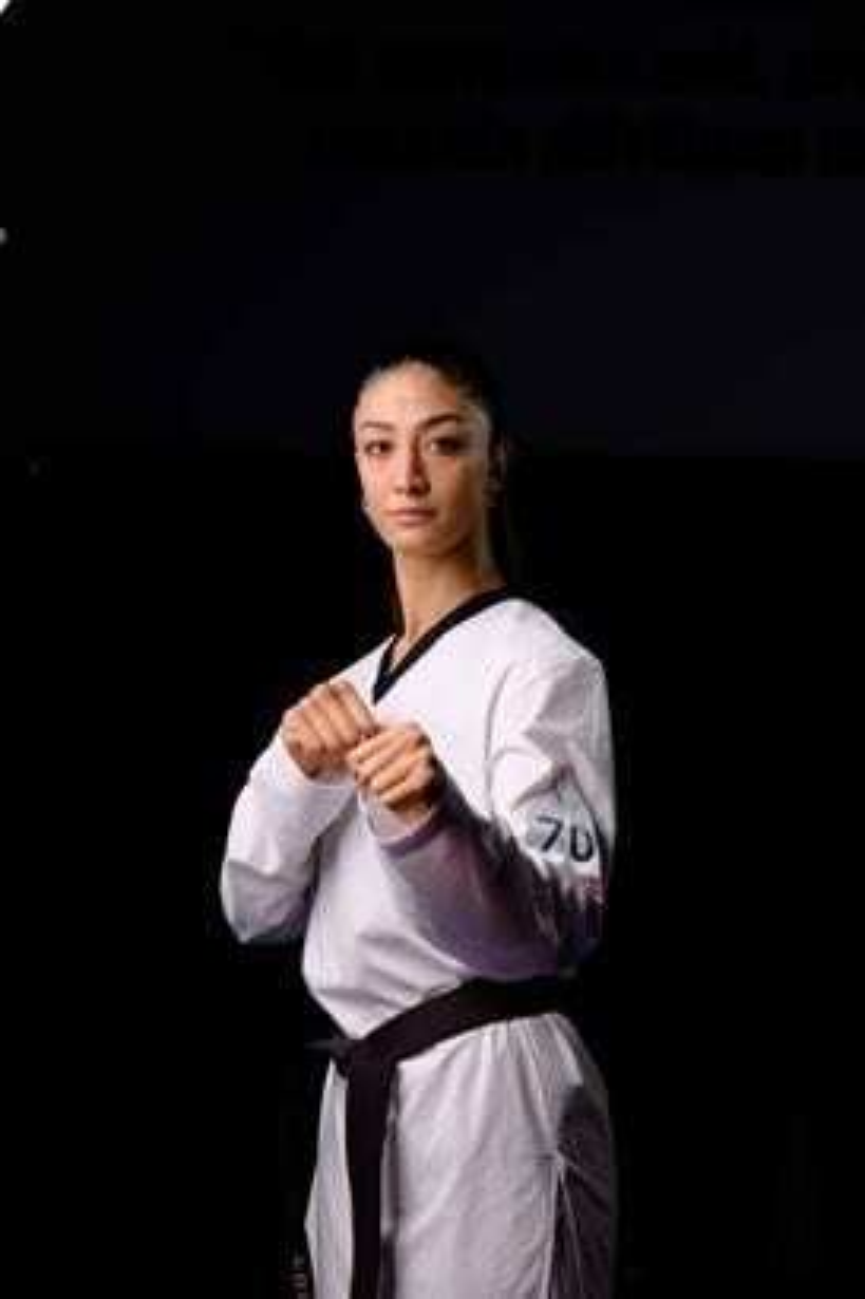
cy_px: 650
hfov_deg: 14.4
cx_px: 432
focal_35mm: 95
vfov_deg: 21.5
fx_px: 3427
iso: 320
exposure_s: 1/125
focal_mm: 63.4
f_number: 4
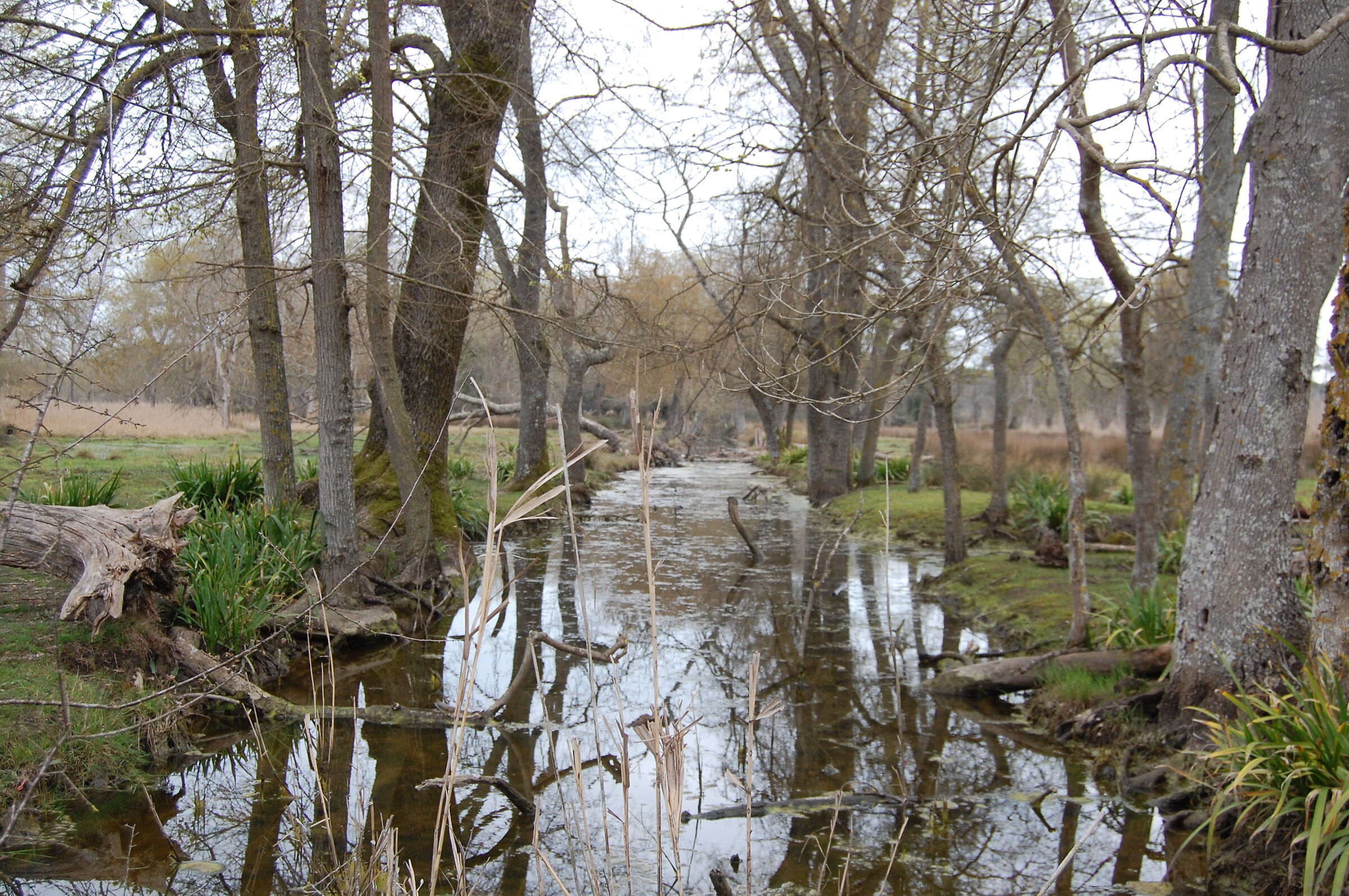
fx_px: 1460
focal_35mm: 39
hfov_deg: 49.6
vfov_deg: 34.2
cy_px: 448
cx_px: 674
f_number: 5.6
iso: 400
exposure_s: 1/125
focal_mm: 26
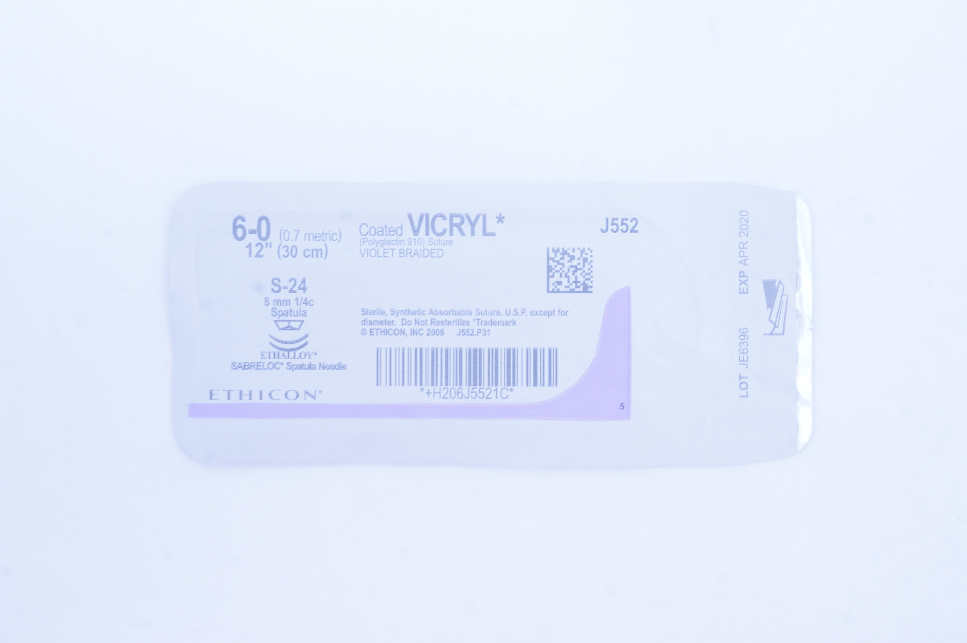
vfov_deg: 25.0
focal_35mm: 54
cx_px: 484
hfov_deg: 36.9
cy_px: 322
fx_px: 1449
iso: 400
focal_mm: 36
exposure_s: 1/10
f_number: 13
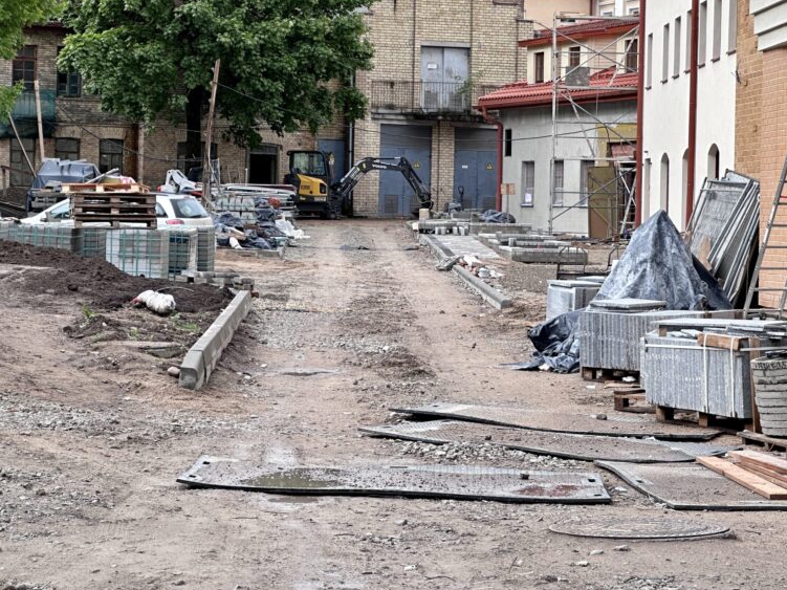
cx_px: 335
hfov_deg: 18.7
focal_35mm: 105
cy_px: 212
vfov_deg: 14.1
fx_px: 2387
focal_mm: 9
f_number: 2.8
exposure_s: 1/252
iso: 32
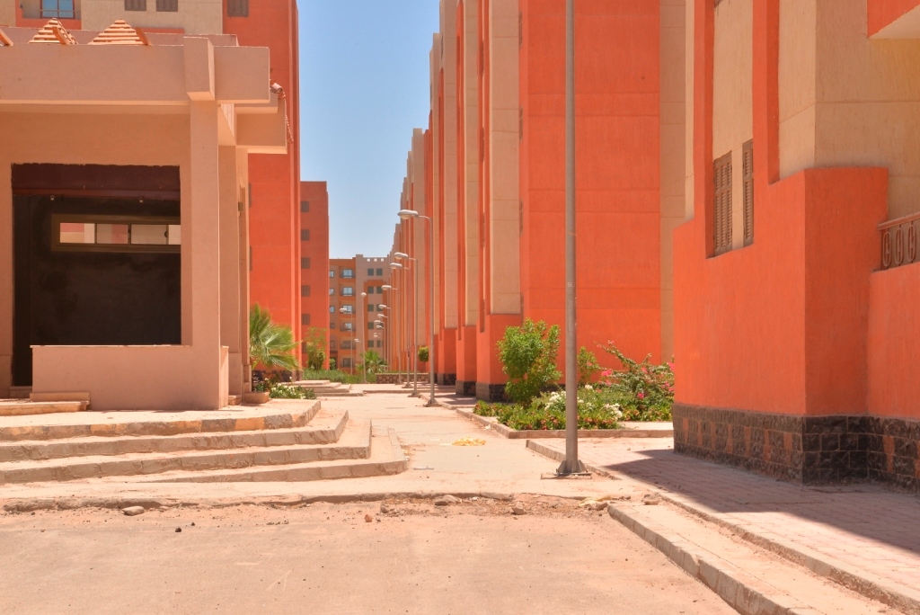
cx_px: 460
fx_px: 1790
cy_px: 308
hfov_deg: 28.8
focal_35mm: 70
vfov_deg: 19.5
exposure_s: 1/200
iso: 320
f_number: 22
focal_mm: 70
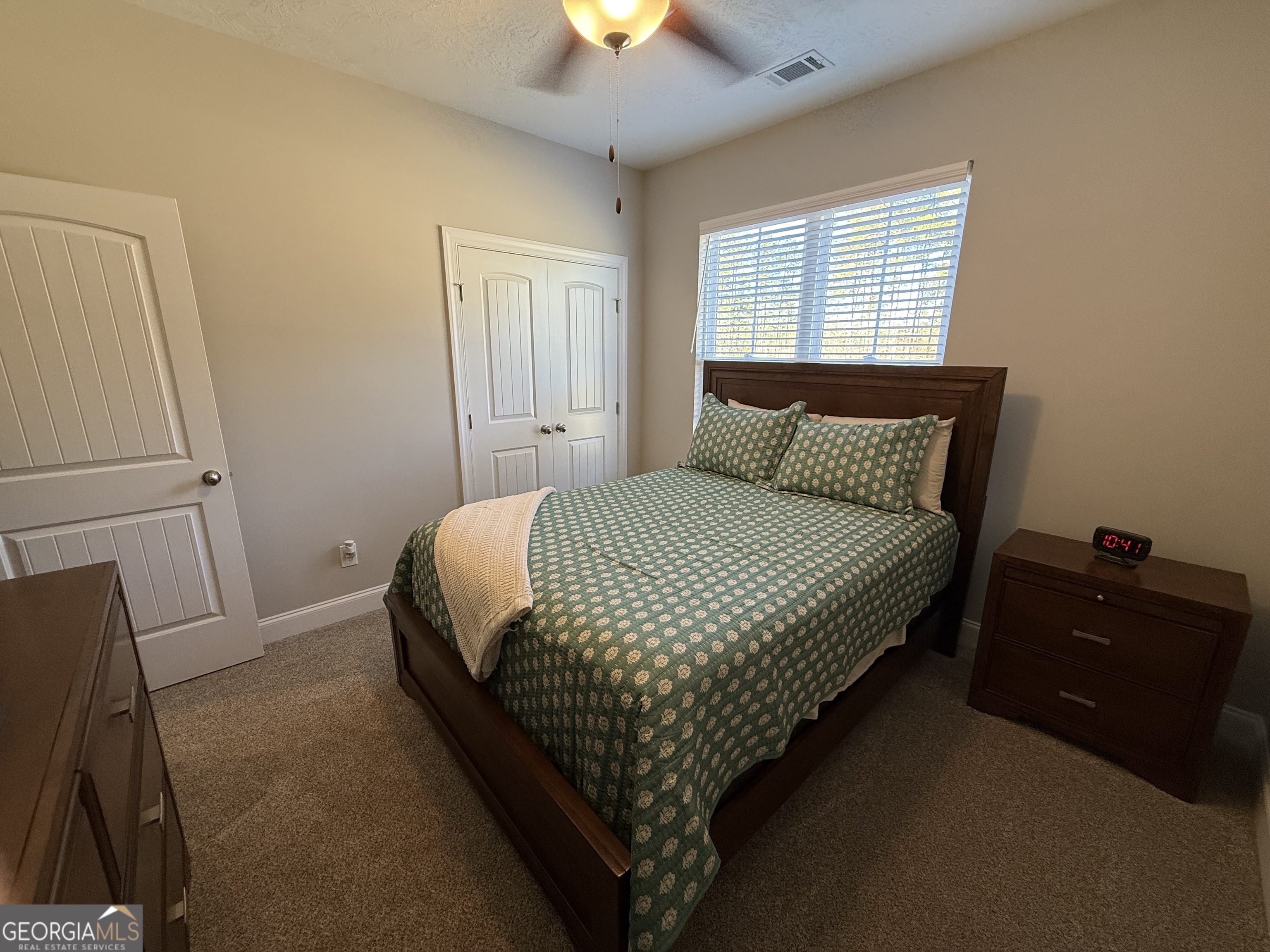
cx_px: 635
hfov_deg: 102.1
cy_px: 476
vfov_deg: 85.7
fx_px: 514
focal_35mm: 14
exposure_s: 1/60
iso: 200
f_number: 2.2
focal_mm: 2.22
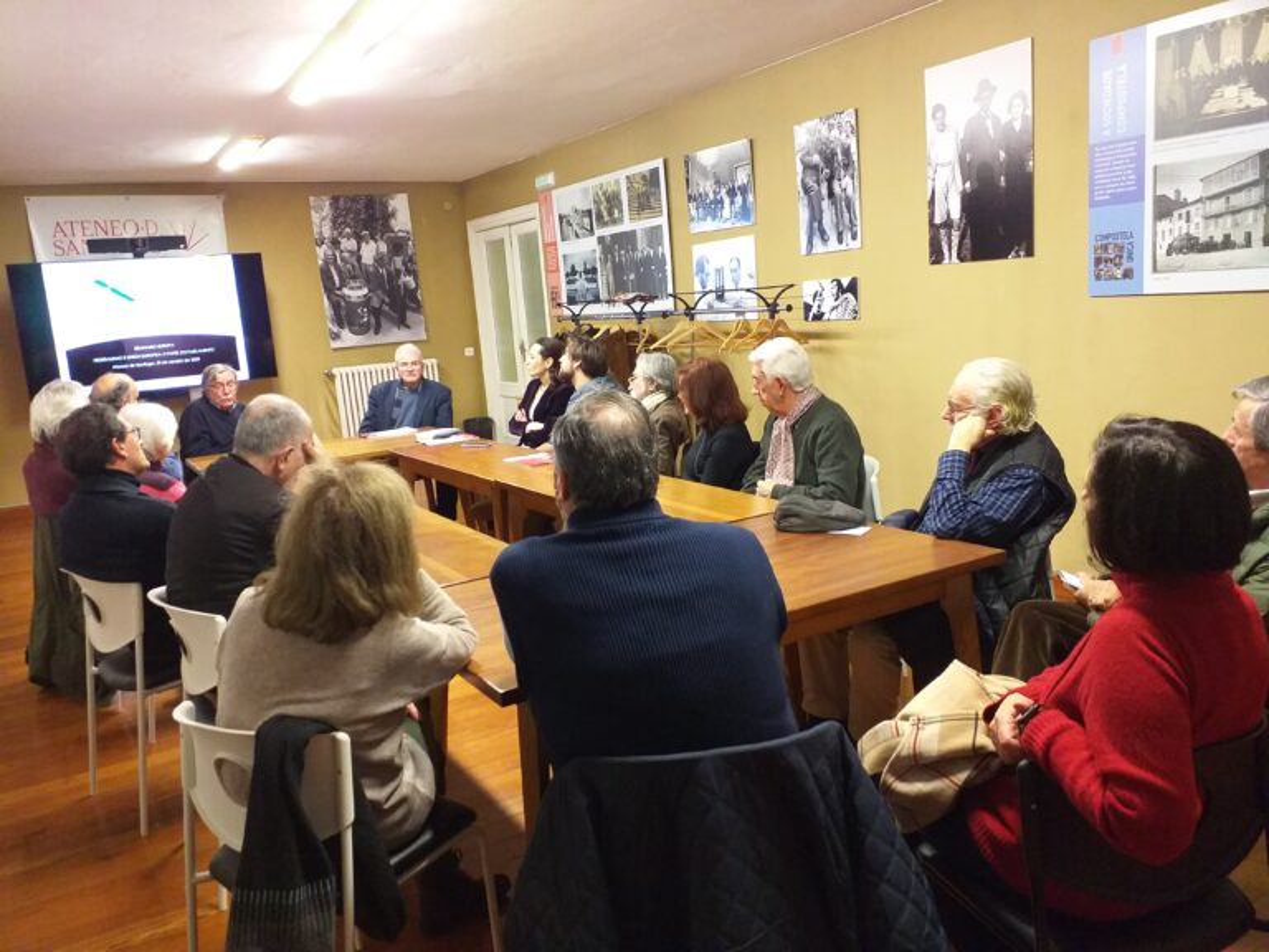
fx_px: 953
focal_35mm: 26
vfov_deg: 53.1
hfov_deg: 67.3
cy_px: 476
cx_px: 634
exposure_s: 1/25
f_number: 1.9
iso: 250
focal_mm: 3.6
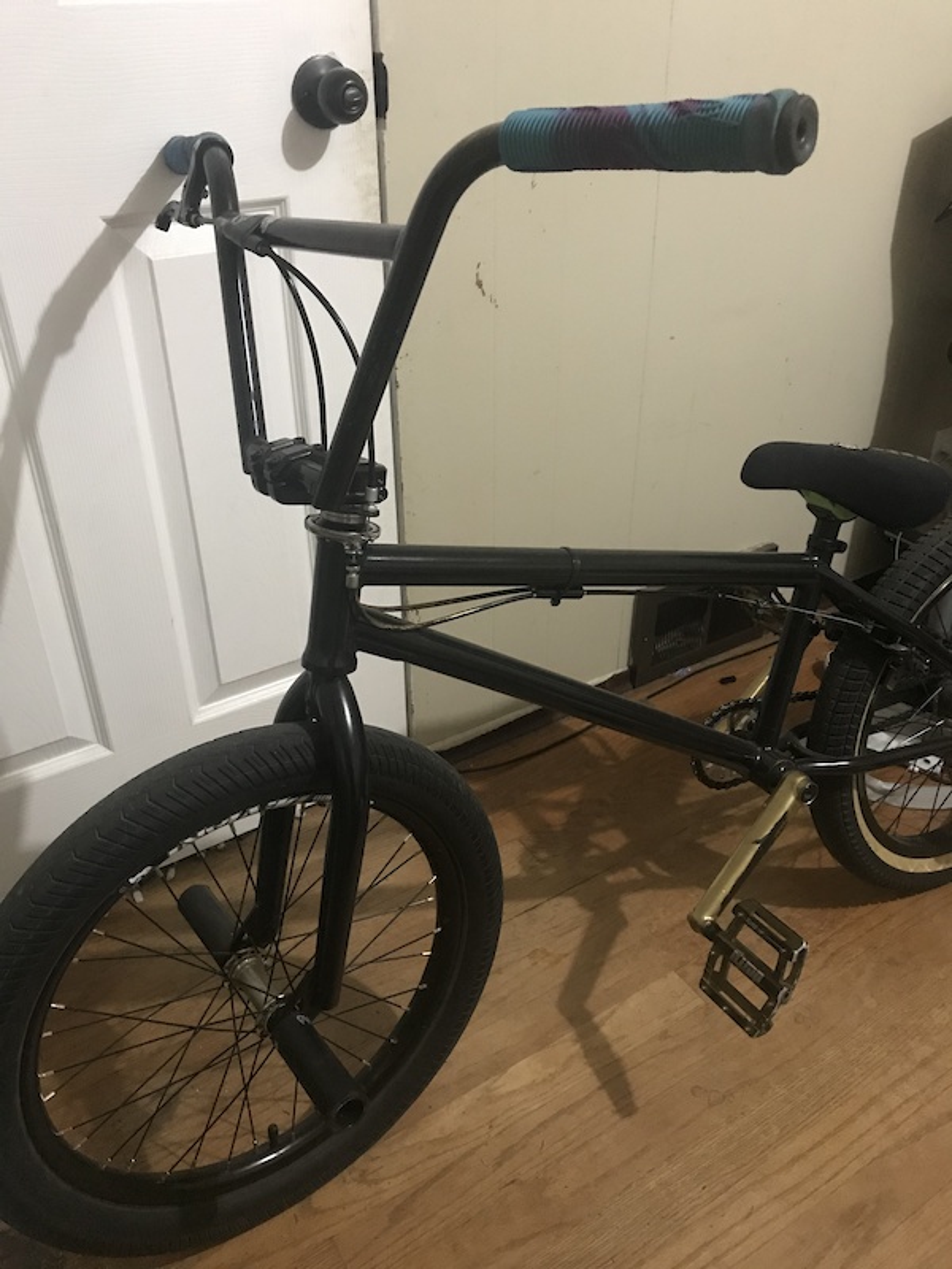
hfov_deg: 49.7
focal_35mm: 28
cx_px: 476
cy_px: 634
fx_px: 1027
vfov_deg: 63.4
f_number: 1.8
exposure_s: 1/5
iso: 80
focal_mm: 3.99
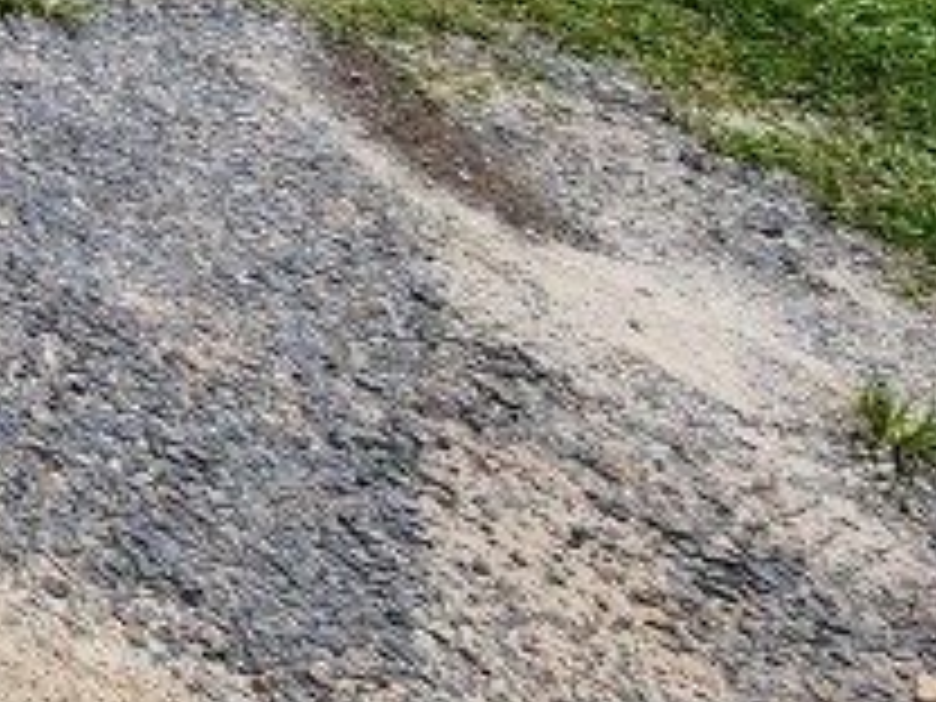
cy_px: -760
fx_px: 1731
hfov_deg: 15.1
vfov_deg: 16.5
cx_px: -1328
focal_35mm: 64
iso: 50
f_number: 2.2
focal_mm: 2.2
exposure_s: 1/3540
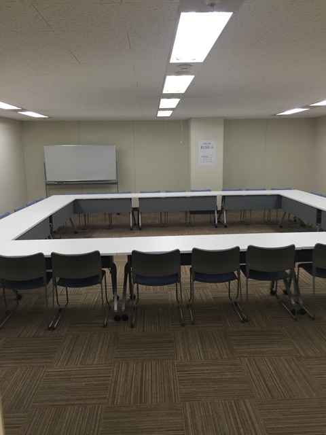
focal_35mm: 29
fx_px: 364
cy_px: 218
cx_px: 163
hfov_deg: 48.2
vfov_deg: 61.7
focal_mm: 4.15
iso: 32
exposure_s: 1/40
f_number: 2.2
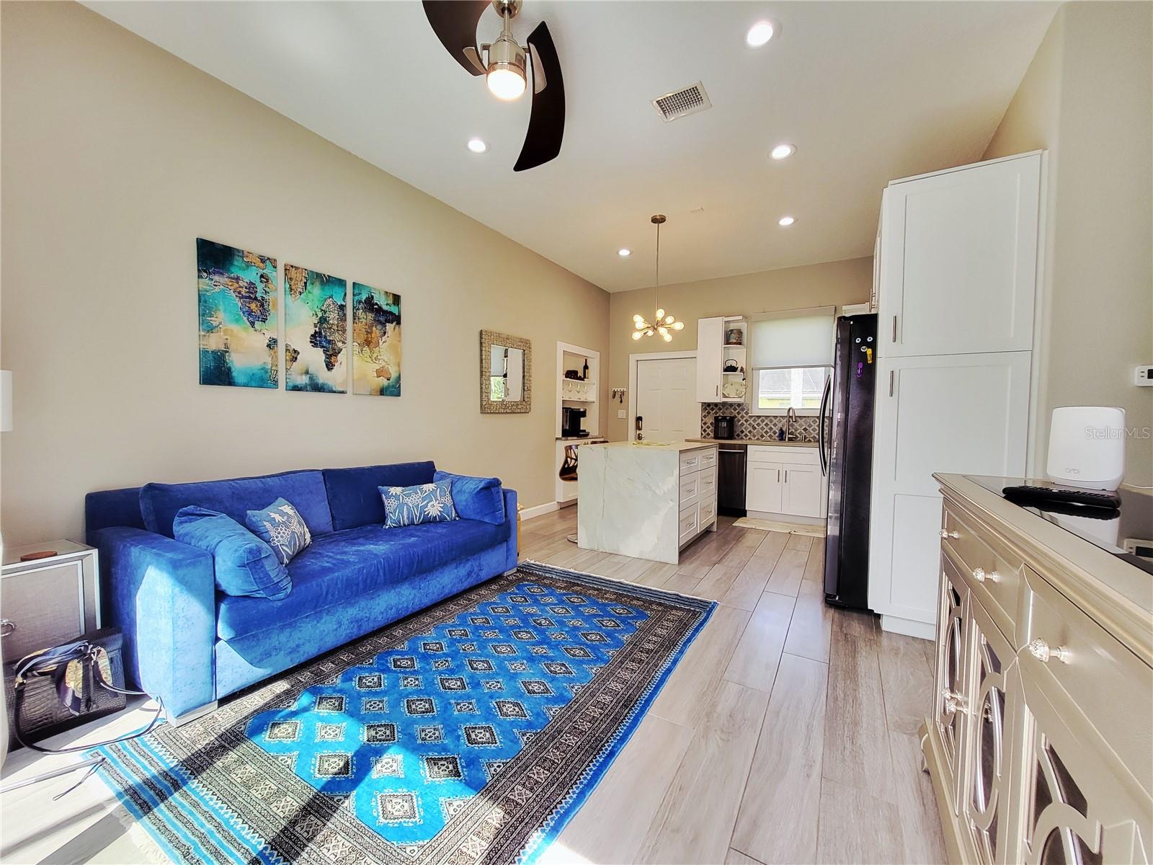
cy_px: 432
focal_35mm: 13
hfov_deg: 106.2
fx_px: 433
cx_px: 576
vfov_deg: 89.9
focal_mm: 1.74
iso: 160
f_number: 2.2
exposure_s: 1/60
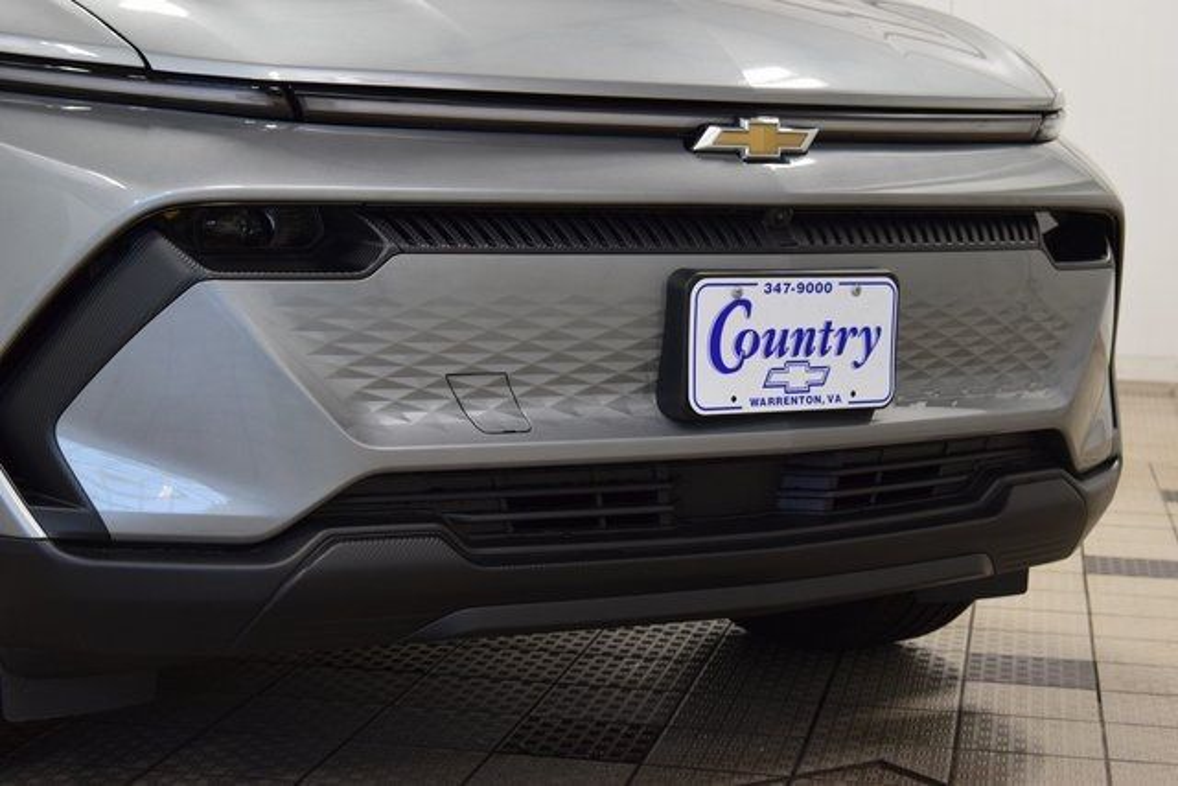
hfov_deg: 29.2
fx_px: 2258
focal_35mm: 69
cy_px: 393
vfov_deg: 19.7
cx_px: 589
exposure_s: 1/60
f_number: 6.3
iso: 1600
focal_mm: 46
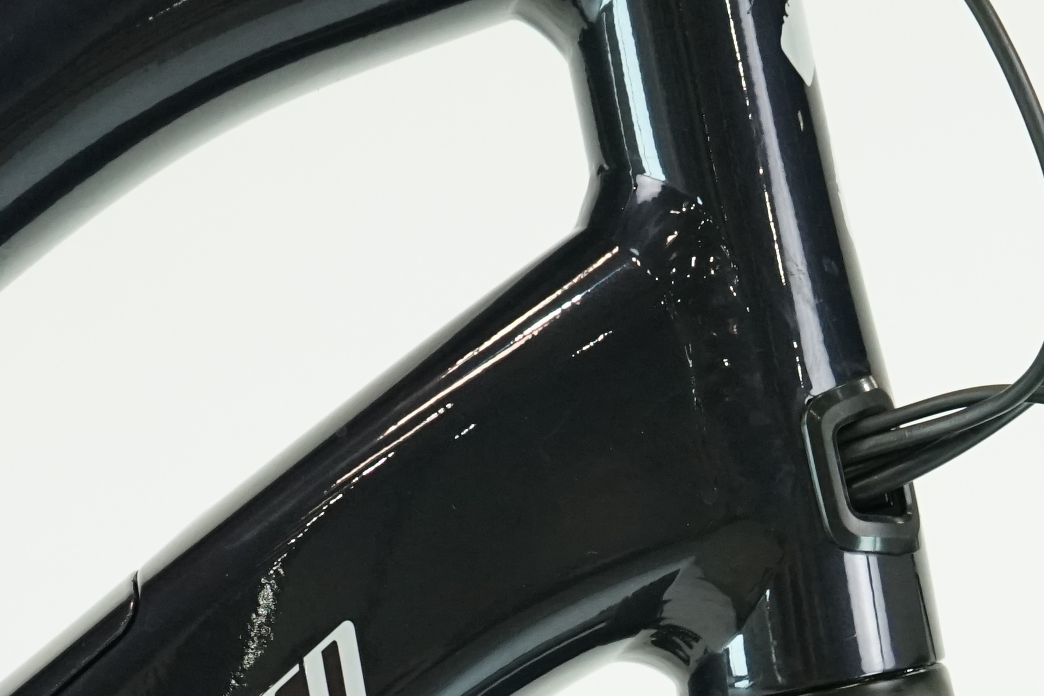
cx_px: 1059
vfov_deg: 10.3
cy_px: 1127
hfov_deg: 15.8
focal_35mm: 127
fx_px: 3683
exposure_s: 1/200
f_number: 6.3
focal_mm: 38
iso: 2500
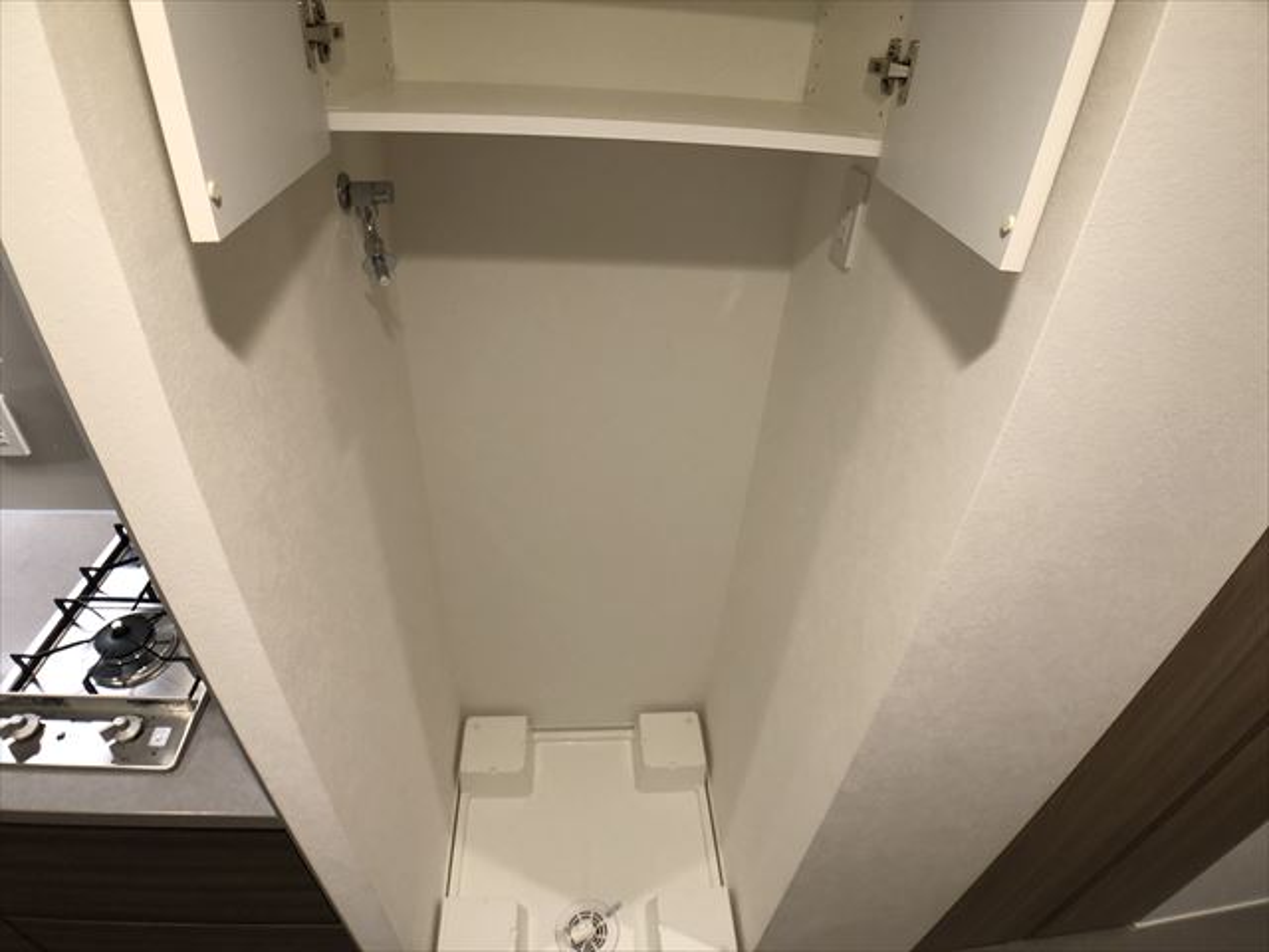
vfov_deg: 49.7
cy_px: 476
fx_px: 1026
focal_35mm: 28
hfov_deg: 63.4
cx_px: 634
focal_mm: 3.99
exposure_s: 1/17
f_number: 1.8
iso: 40
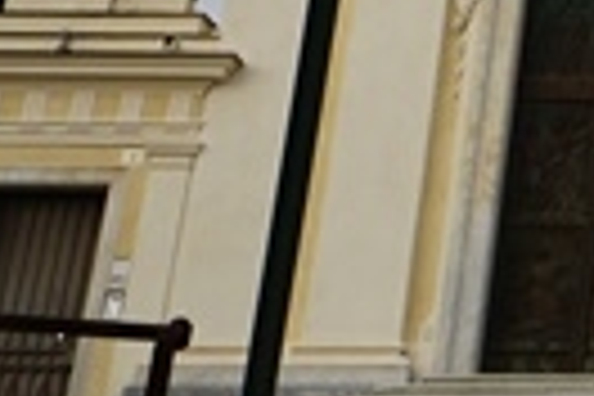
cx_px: 1256
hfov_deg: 9.5
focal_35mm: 200
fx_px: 3300
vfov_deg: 6.4
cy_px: -729
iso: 100
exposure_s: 1/80
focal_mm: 33
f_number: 11
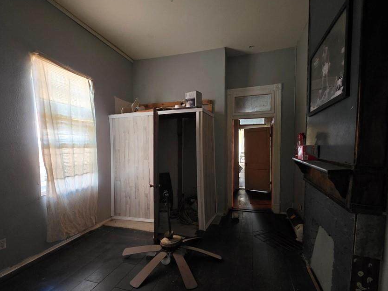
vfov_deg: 77.7
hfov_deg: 94.5
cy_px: 166
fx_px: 179
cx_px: 193
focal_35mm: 16
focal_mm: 2.2
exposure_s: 1/30
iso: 1000
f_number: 1.9
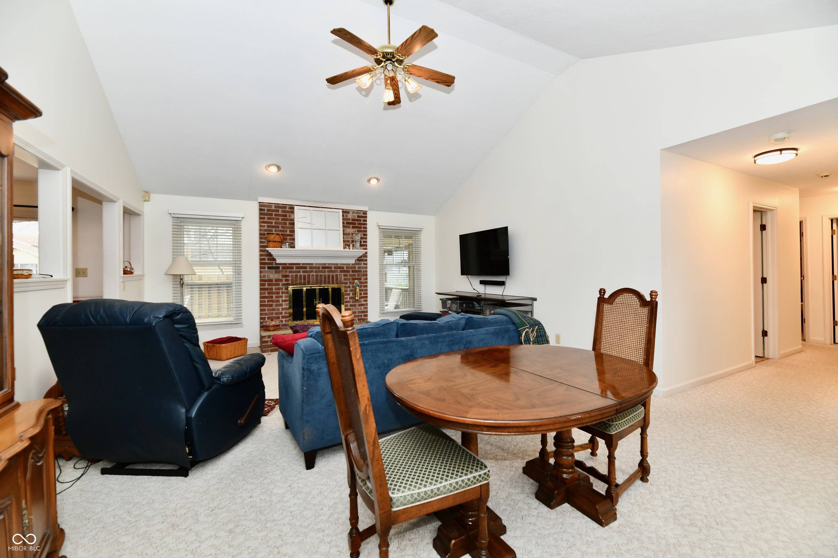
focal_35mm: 14
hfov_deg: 104.3
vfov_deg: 81.2
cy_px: 279
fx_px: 326
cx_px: 419
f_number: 6.3
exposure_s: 1/60
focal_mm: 14
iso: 640
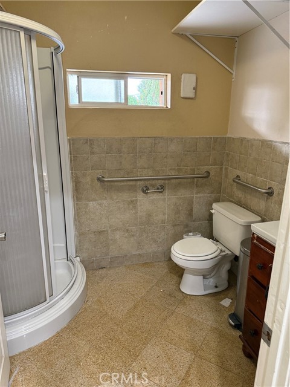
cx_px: 145
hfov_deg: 56.8
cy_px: 194
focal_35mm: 24
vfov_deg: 71.6
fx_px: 268
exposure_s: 1/60
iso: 400
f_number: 1.78
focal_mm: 6.76
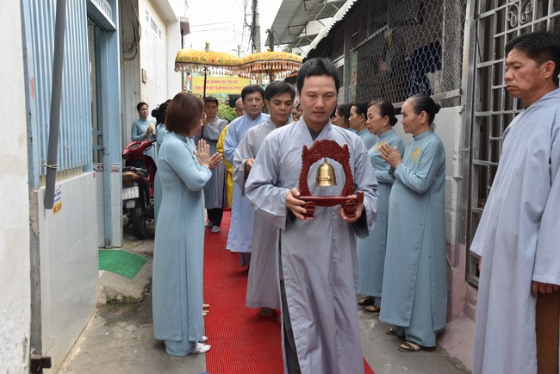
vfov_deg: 33.4
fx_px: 622
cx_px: 280
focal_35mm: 40
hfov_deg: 48.4
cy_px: 187
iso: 400
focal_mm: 40
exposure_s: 1/200
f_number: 7.1
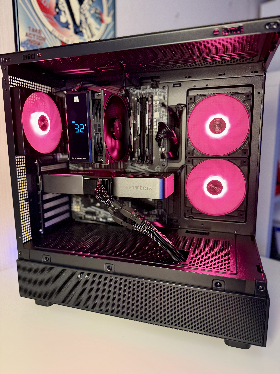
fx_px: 259
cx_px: 140
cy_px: 187
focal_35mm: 24
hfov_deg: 56.8
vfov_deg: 71.6
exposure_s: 1/36
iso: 1000
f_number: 1.78
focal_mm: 6.76
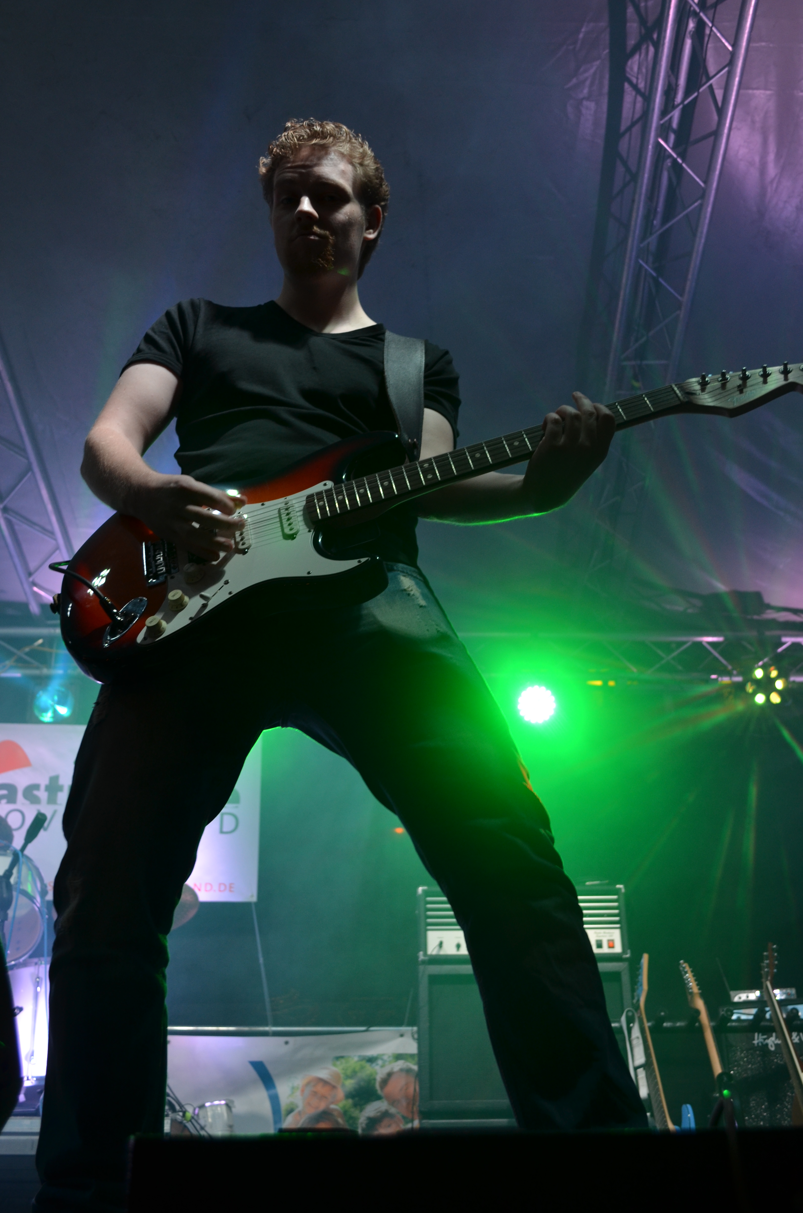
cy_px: 606
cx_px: 402
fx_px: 1210
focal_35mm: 36
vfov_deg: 53.2
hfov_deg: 36.7
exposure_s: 1/80
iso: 400
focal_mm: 24
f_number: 4.5
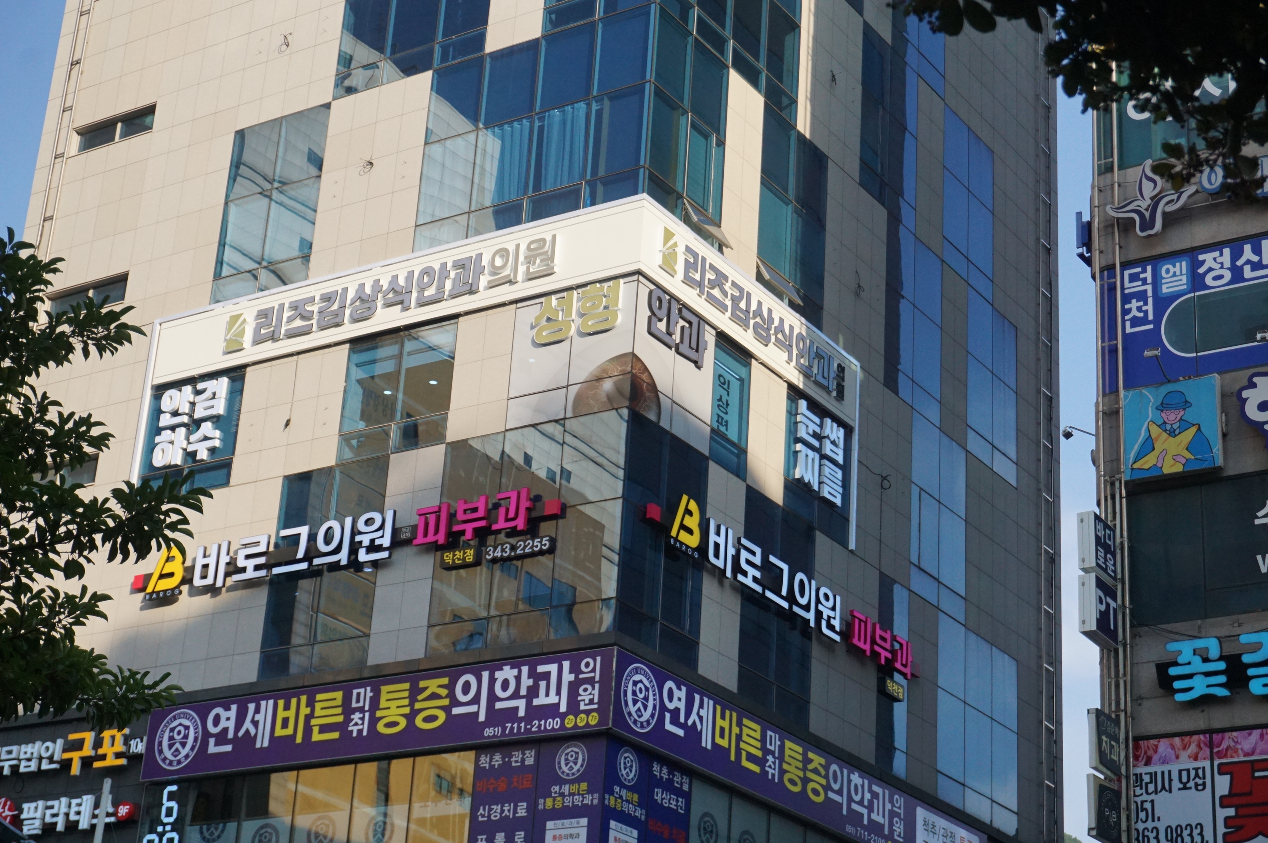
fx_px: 2323
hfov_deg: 30.5
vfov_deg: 20.6
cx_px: 634
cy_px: 422
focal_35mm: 66
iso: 1250
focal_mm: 44
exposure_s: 1/4000
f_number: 5.6
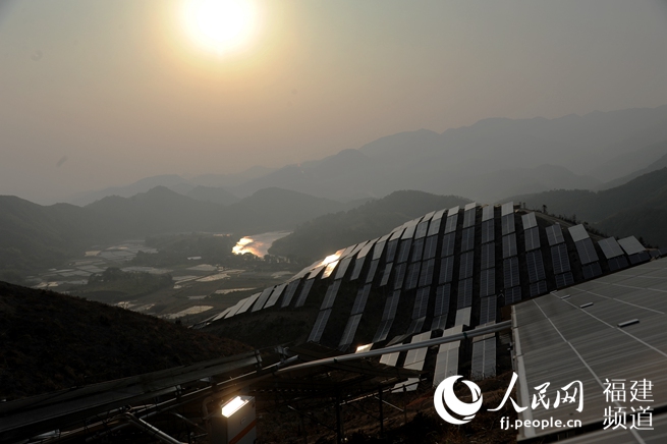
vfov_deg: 42.3
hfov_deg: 60.3
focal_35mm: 31
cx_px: 334
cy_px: 222
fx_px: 574
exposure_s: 1/2000
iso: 400
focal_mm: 31
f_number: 8
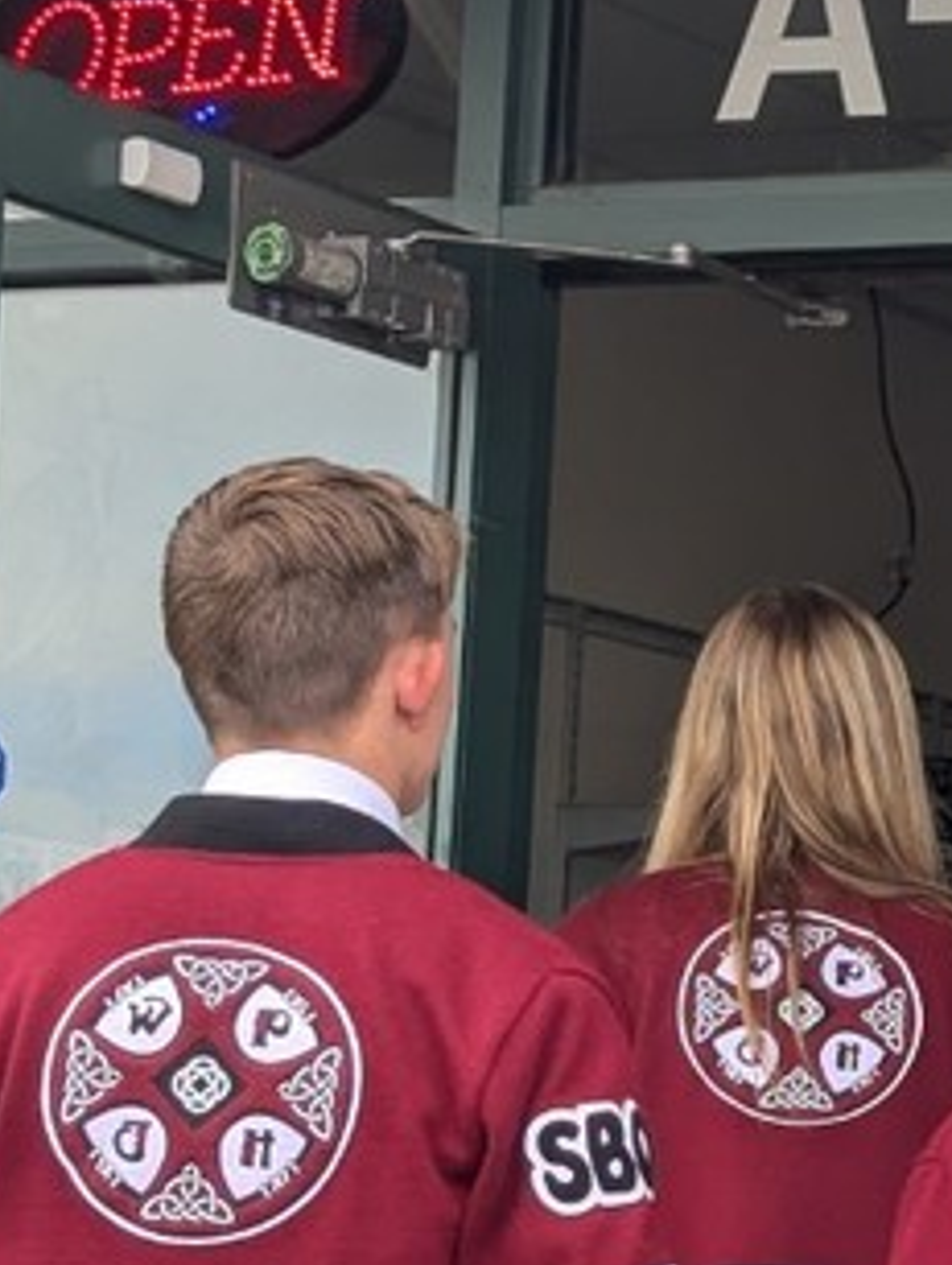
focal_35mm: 160
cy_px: 1034
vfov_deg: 12.3
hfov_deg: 9.1
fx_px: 5855
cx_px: 1273
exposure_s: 1/442
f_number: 1.85
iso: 40
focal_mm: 6.81
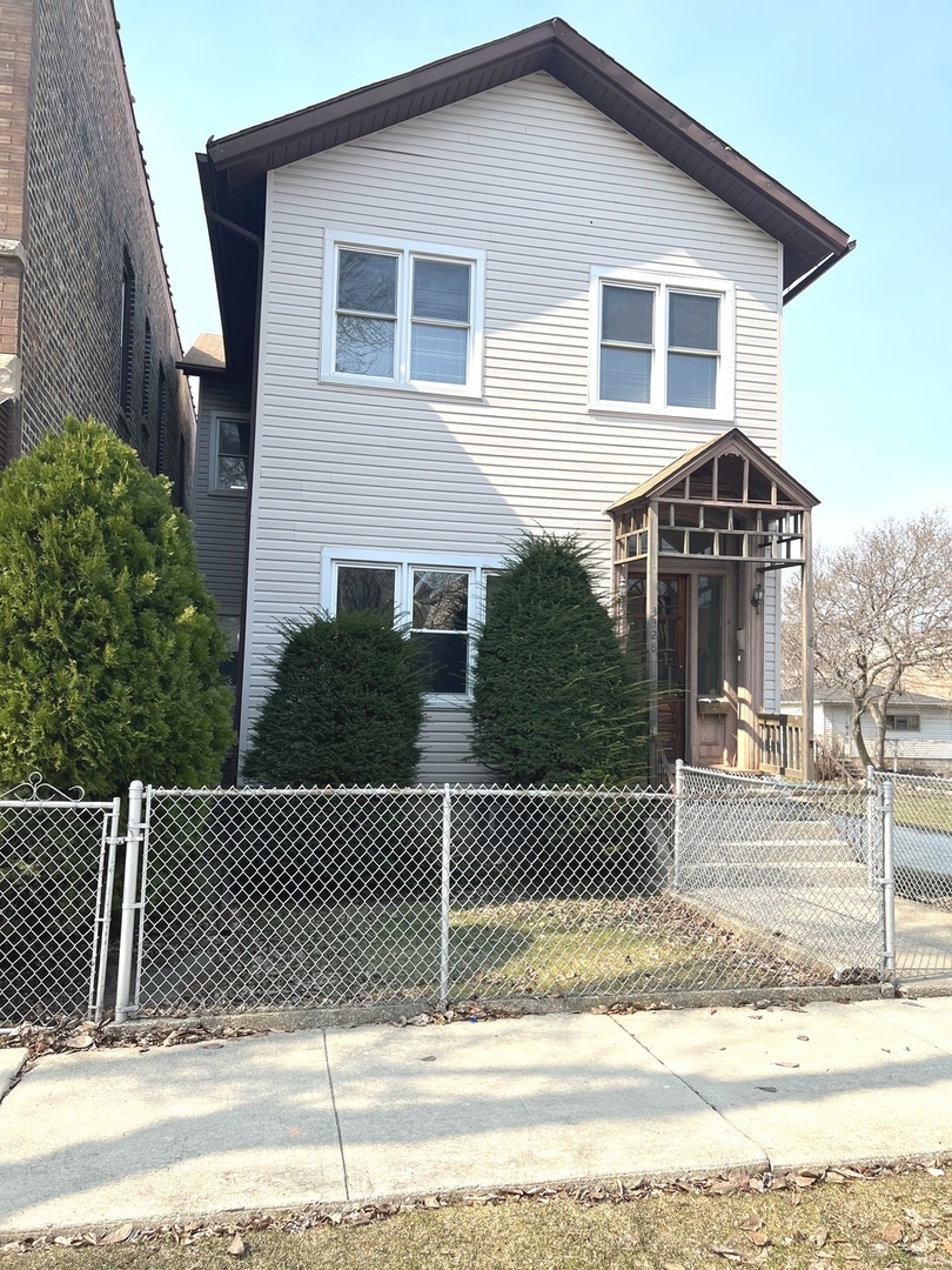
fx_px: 953
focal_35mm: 26
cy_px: 635
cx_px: 476
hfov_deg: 53.1
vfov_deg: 67.3
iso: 50
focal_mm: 5.7
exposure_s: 1/2513
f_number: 1.5
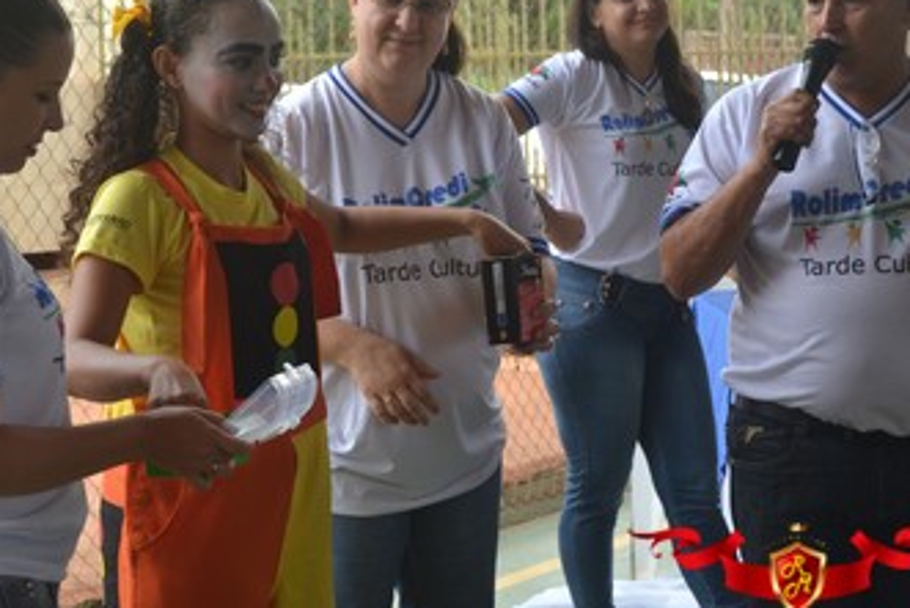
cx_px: 385
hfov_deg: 19.3
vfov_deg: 12.9
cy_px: 289
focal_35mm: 106
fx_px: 2680
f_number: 5.6
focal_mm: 52
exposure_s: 1/125
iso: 400
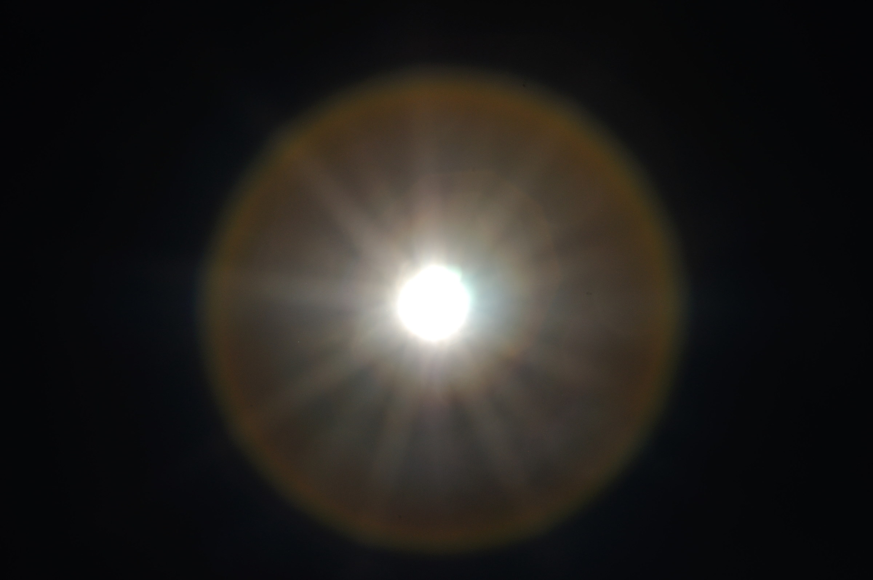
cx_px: 436
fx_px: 3633
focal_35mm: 150
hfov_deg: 13.7
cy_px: 290
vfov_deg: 9.1
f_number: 22
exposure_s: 1/4000
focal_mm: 100
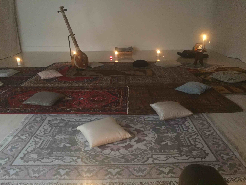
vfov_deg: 48.2
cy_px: 92
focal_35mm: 29
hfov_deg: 61.7
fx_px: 206
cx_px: 123
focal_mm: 4.15
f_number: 2.2
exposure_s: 1/15
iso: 640
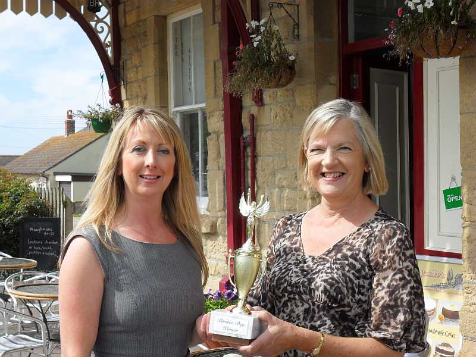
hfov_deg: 30.7
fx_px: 866
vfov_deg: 23.3
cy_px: 178
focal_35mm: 63
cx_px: 238
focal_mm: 11.2
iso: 100
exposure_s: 1/350
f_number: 5.6
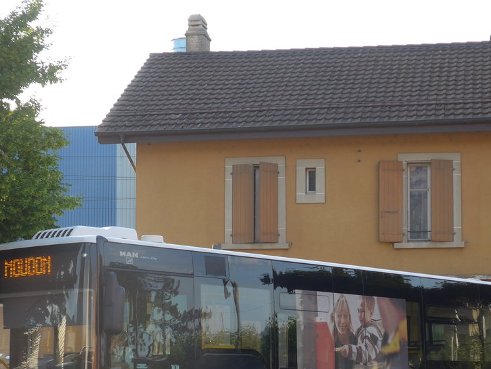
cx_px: 221
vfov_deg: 16.2
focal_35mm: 91
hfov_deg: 21.5
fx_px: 1291
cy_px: 248
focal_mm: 11.3
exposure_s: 1/200
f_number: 3.4
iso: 80
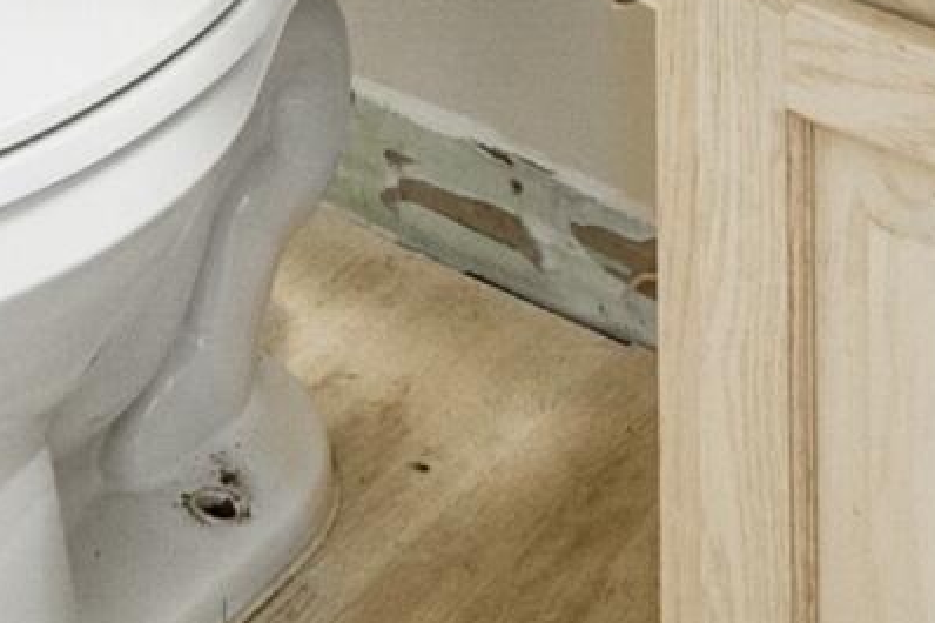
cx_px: 204
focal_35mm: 113
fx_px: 2933
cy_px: -1562
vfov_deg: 8.6
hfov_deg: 18.0
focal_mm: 10
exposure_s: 1/4
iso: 200
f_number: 9.5
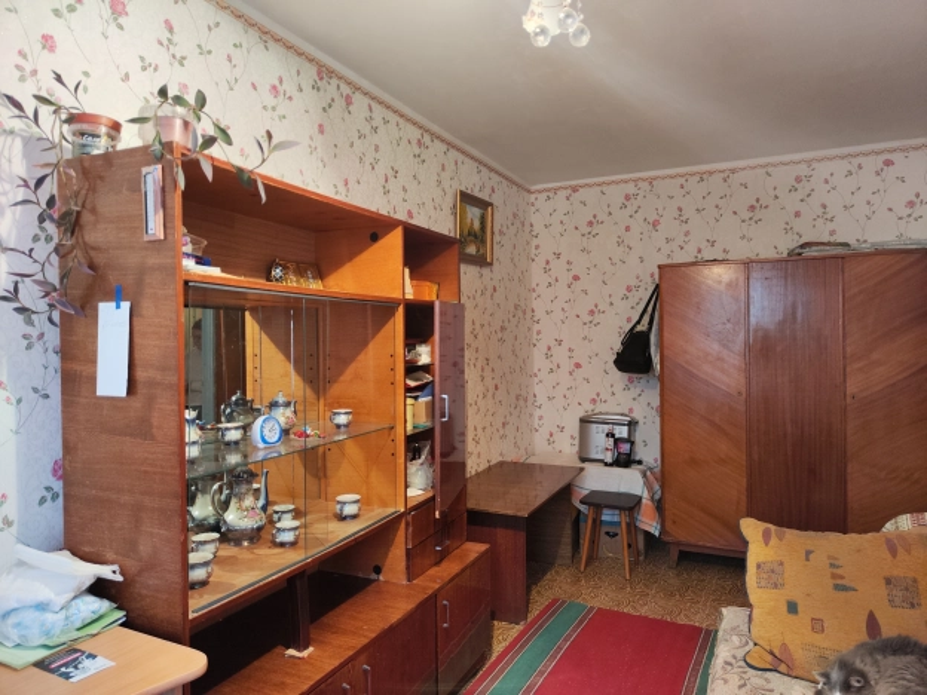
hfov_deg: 71.6
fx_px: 643
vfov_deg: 56.8
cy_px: 348
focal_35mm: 24
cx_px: 464
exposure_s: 1/50
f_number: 1.88
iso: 115
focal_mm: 5.59
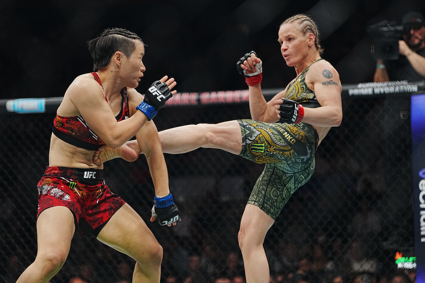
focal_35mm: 113
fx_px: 1334
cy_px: 142
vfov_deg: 12.1
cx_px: 212
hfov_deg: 18.1
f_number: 2.8
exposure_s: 1/1600
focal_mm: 113
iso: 2000
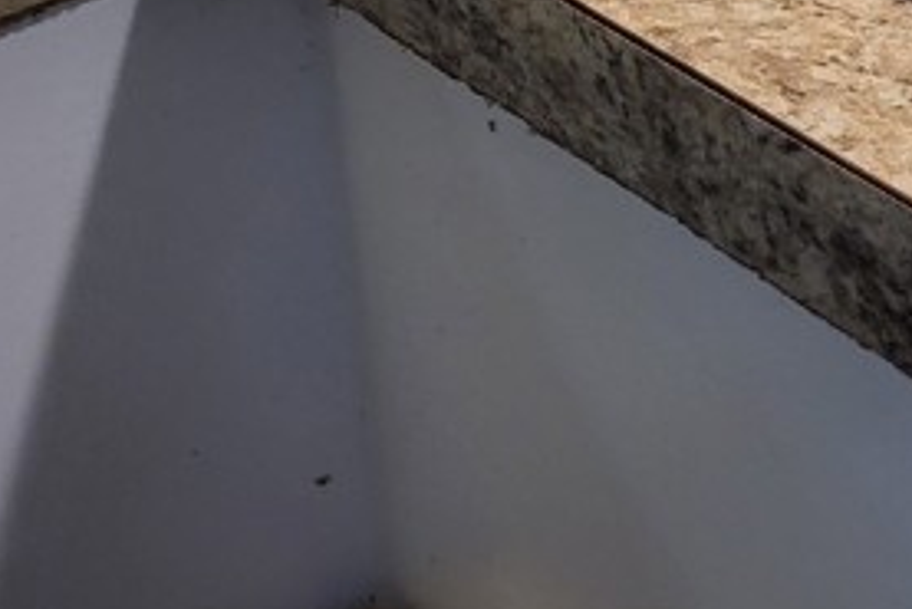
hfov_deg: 17.5
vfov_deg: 12.1
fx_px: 2535
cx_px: 1511
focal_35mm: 100
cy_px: -632
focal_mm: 5.4
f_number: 1.8
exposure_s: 1/40
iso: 200
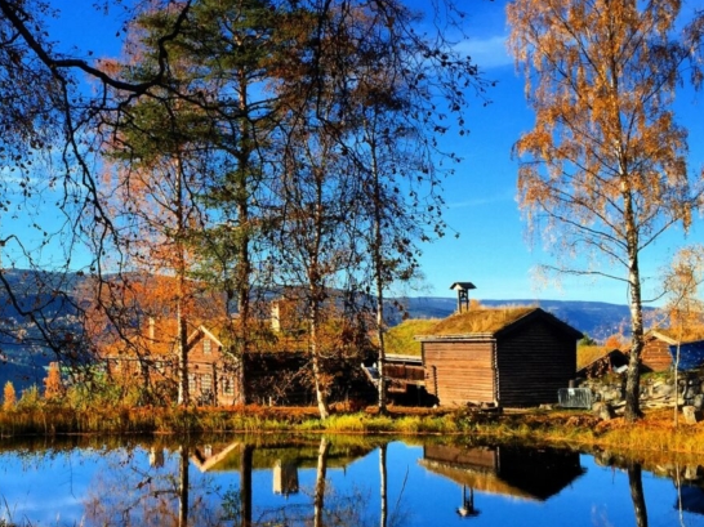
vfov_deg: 41.8
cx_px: 320
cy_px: 260
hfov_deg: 53.9
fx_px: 691
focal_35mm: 34
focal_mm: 4.15
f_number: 2.2
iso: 32
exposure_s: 1/1014
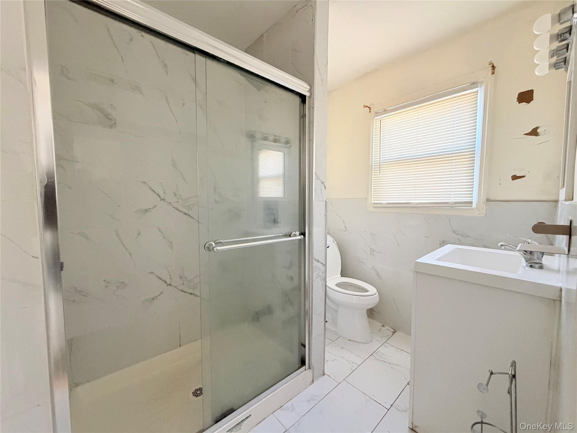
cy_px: 216
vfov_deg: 85.7
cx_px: 288
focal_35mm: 14
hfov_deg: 102.1
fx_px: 233
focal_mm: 2.22
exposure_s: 1/60
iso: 500
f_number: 2.2
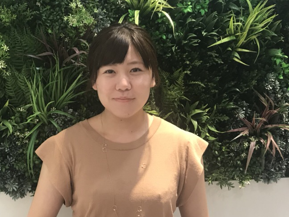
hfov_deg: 36.4
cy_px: 117
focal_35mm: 52
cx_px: 96
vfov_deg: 28.0
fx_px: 434
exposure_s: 1/33
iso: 40
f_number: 1.8
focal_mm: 3.99
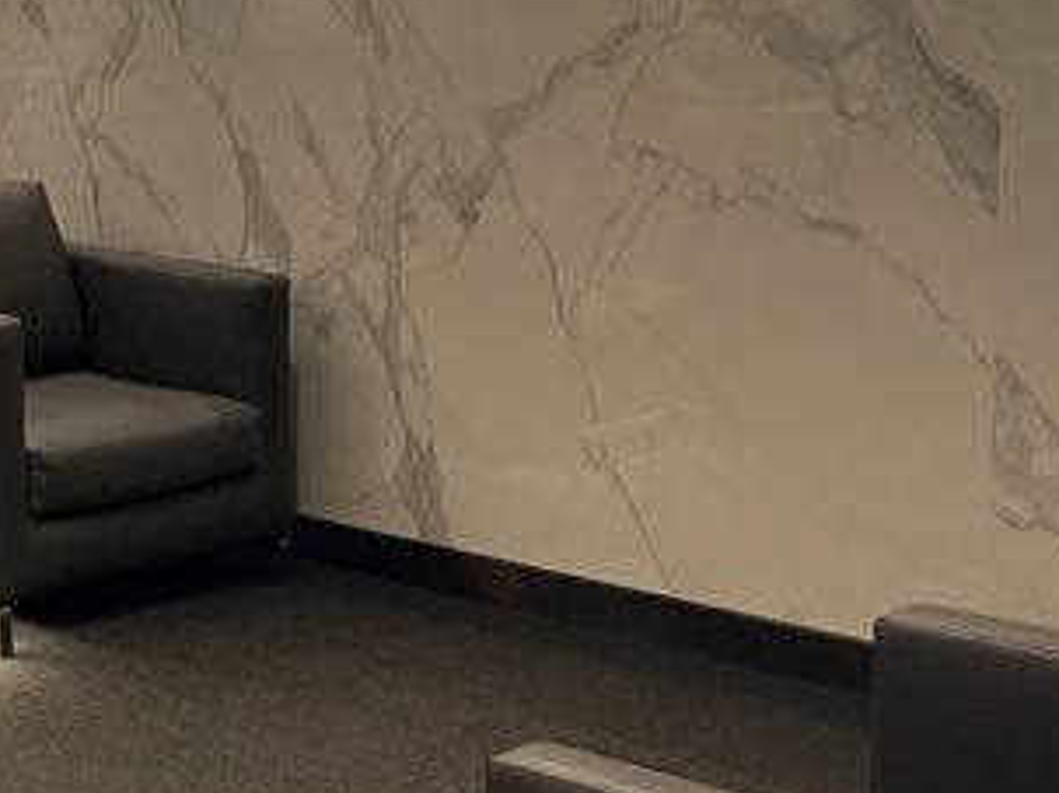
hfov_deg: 21.2
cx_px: -94
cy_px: 279
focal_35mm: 88
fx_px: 2691
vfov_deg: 16.7
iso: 320
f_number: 1.6
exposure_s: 1/60
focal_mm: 5.1
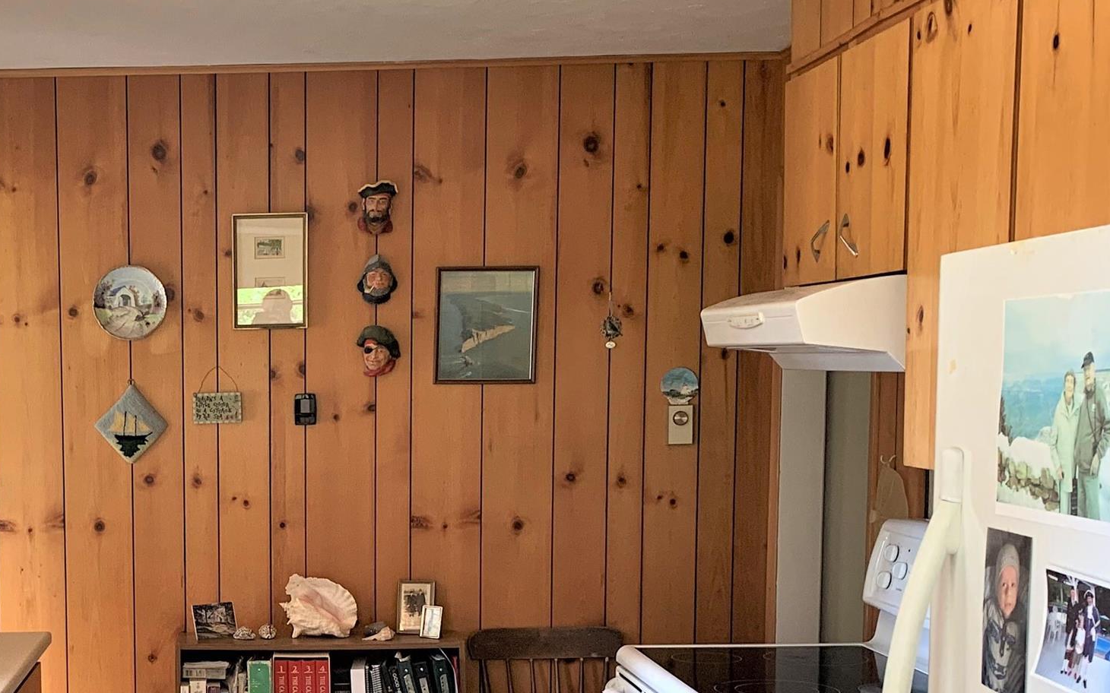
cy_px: 596
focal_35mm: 58
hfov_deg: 33.7
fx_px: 1754
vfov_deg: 21.9
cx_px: 162
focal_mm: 4.25
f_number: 1.8
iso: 64
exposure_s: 1/60
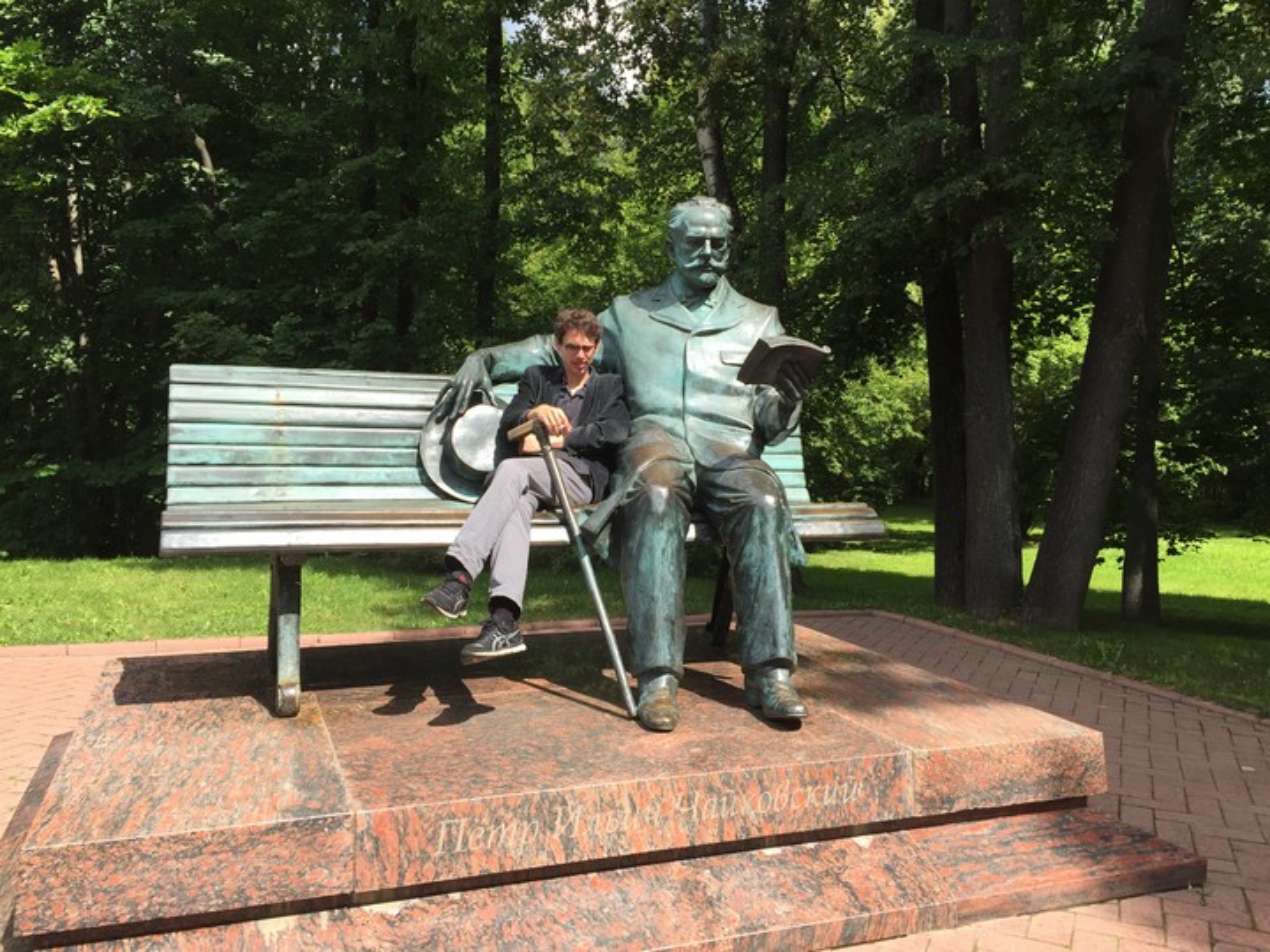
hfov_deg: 61.7
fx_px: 1064
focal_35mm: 29
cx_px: 635
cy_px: 476
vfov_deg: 48.2
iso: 32
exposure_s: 1/1068
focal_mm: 4.15
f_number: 2.2
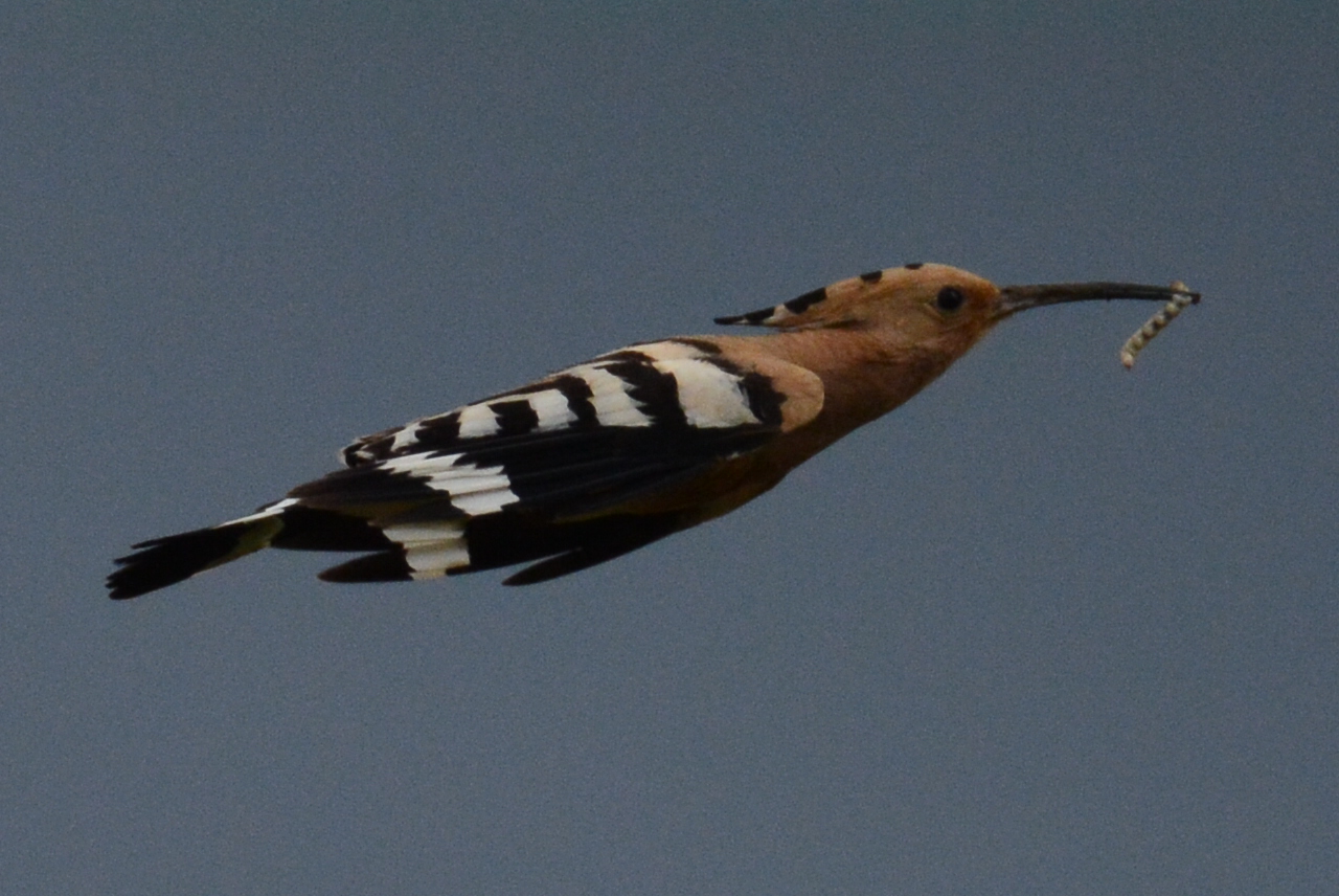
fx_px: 15635
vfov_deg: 3.3
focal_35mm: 420
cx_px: 670
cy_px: 448
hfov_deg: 4.9
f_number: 8
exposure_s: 1/3200
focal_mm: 280
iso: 800
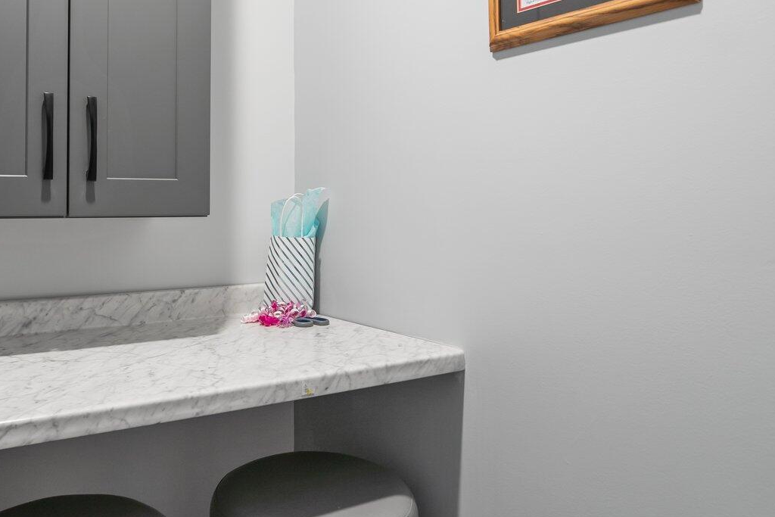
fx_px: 689
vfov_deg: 41.0
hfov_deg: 57.2
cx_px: 246
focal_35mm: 32
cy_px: 213
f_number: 4
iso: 400
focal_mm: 16
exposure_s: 1/25
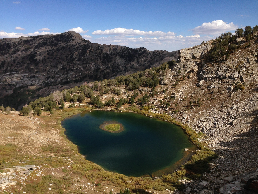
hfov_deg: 55.4
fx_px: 246
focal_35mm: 33
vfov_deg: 42.9
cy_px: 97
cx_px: 129
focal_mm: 4.13
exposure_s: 1/2358
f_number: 2.4
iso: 50
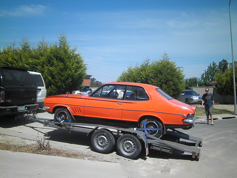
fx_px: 246
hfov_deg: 51.4
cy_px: 89
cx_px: 118
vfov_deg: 39.7
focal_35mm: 36
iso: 500
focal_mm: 6.4
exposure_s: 1/1600
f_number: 8.8
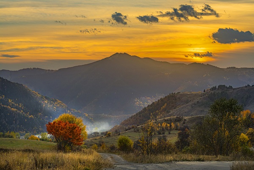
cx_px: 127
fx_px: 494
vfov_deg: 19.5
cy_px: 85
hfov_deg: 28.8
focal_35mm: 70
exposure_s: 1/250
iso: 200
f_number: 5.6
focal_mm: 70
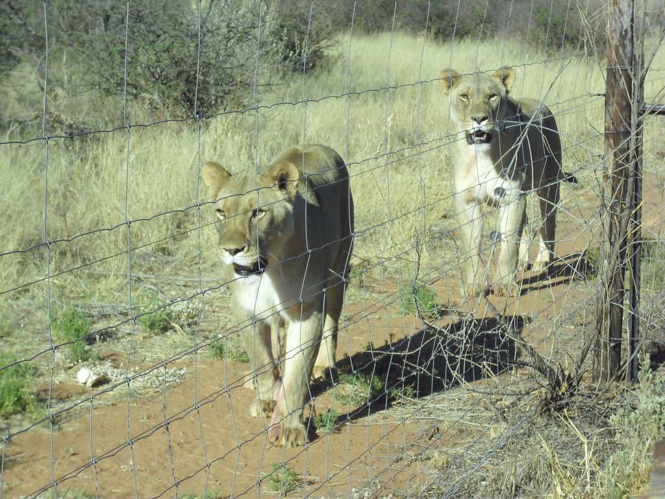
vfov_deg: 13.1
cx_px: 332
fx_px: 2171
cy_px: 250
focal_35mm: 113
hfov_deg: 17.4
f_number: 5.2
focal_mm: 18.6
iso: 100
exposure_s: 1/640
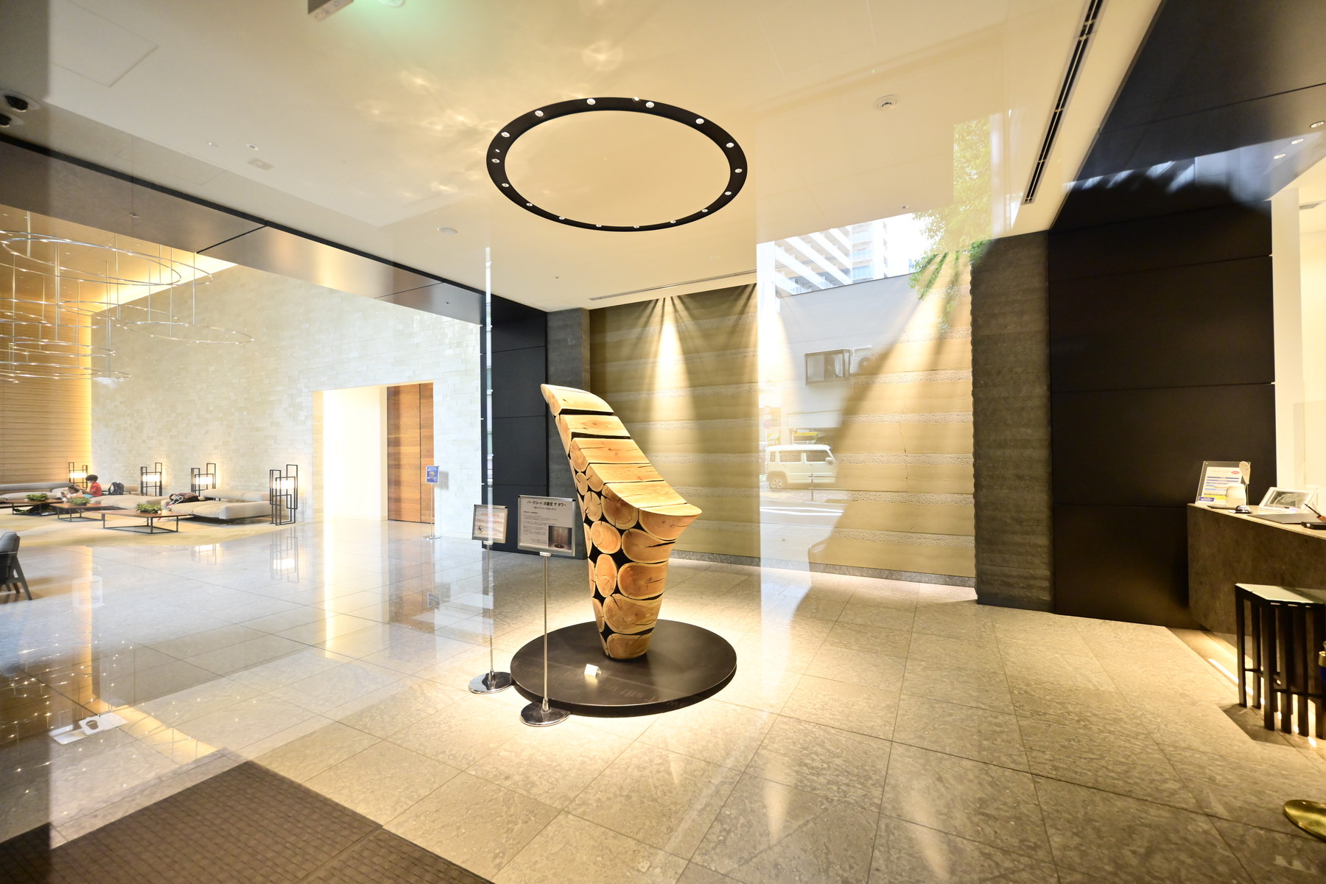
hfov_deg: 104.3
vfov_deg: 81.2
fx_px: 516
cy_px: 442
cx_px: 663
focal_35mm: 14
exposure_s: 1/50
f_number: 3.2
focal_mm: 14
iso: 1600
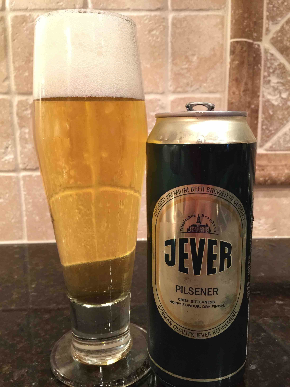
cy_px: 194
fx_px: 324
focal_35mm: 29
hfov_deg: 48.2
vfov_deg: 61.7
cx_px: 145
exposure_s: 1/10
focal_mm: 4.15
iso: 125
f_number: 2.2
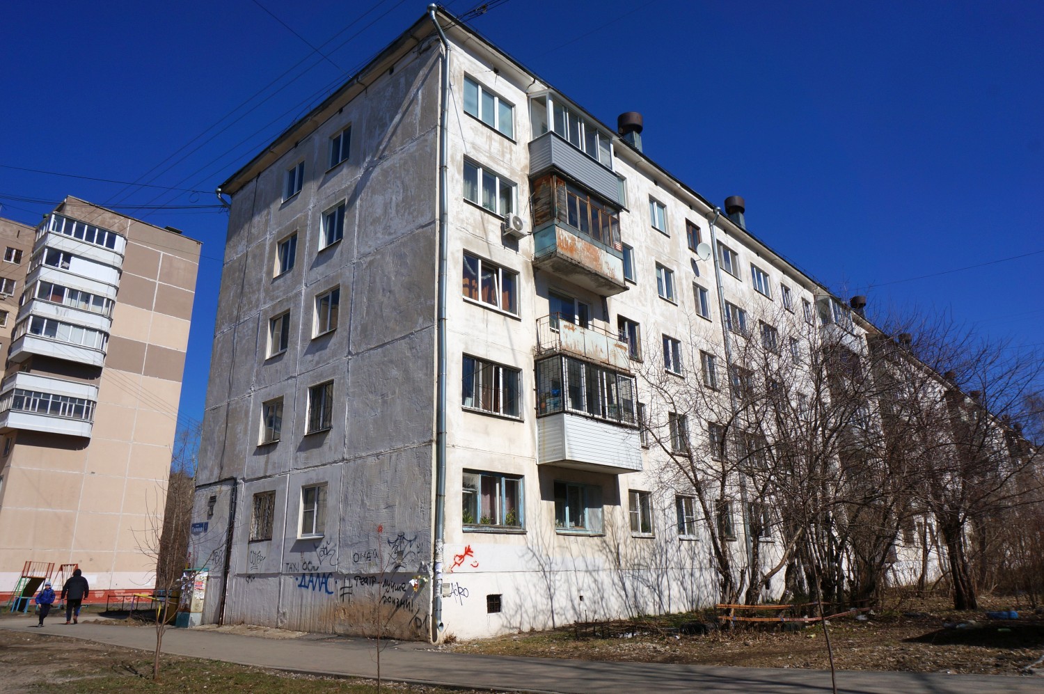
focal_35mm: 24
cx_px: 522
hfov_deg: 73.8
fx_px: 695
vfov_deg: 53.0
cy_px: 347
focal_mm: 16
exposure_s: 1/320
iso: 100
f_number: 13
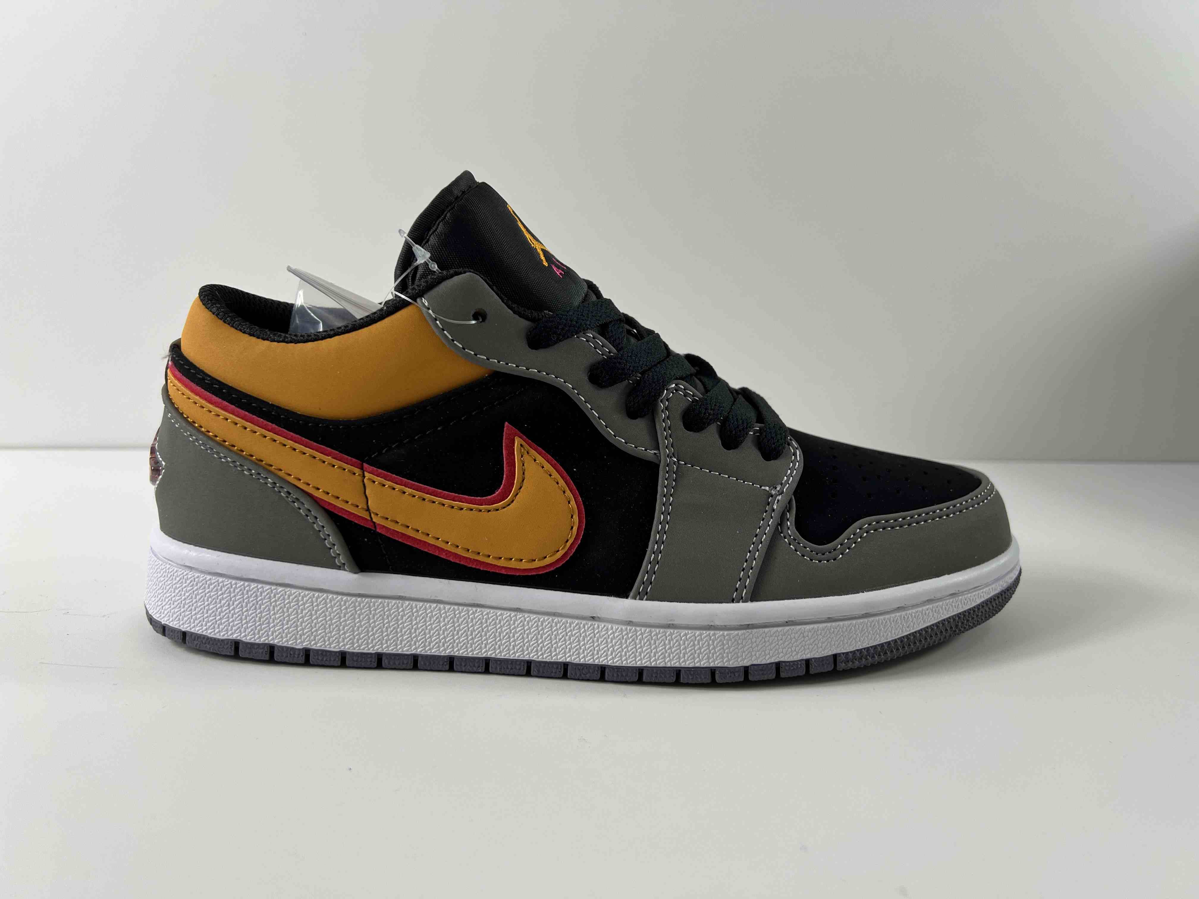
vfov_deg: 53.1
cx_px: 600
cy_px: 450
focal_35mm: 26
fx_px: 901
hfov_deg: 67.3
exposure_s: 1/224
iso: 40
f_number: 1.5
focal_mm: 5.7
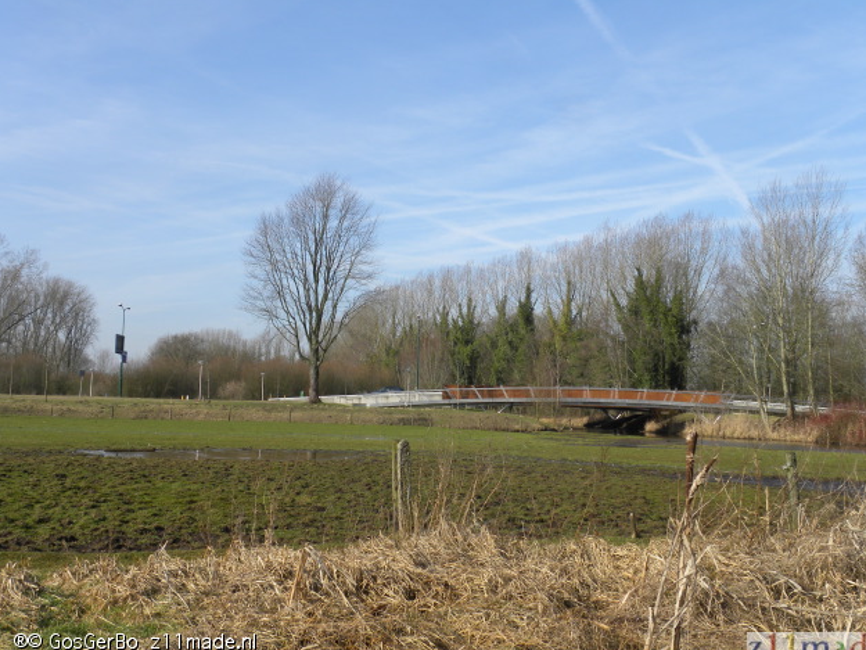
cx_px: 442
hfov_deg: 44.8
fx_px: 1051
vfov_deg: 34.4
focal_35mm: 42
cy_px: 327
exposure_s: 1/255
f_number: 5.6
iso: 64
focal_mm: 7.3
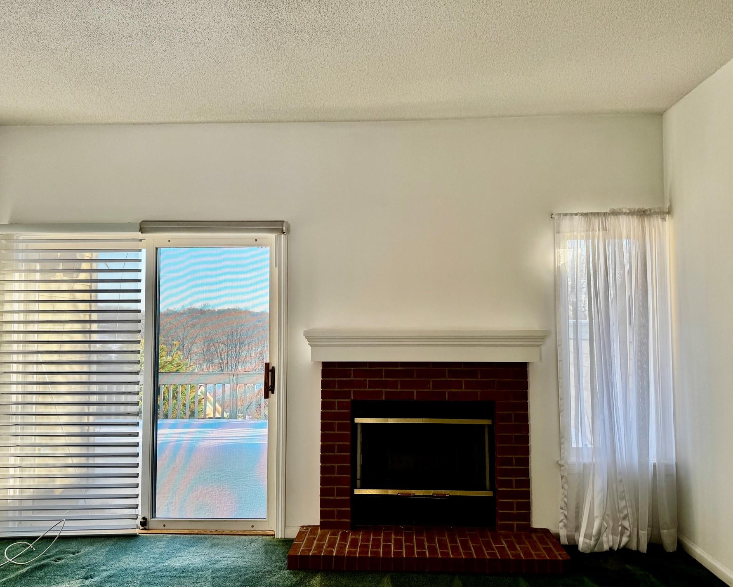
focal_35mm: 27
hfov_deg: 64.1
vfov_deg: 53.2
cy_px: 292
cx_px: 366
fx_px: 586
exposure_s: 1/133
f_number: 1.78
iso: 64
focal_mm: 6.76
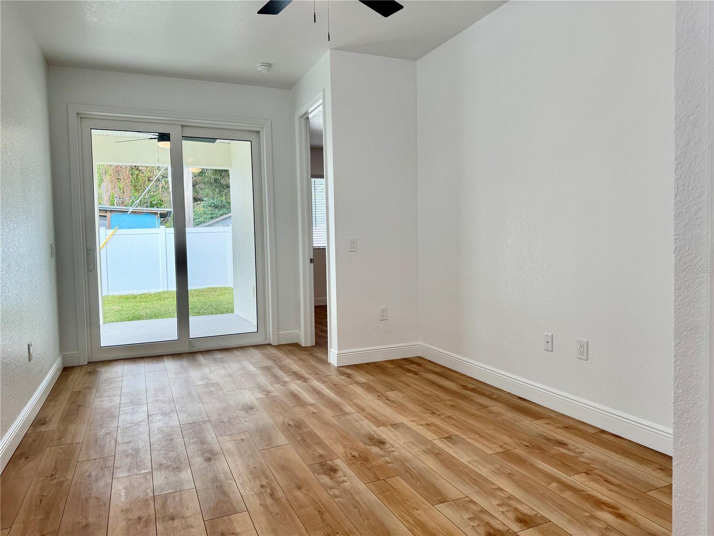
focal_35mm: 24
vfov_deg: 56.8
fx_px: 495
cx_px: 357
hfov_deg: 71.6
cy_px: 268
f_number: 1.78
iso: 80
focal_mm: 6.76
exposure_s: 1/185
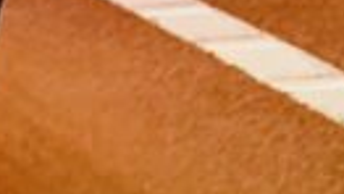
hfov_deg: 7.6
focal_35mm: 221
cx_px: -916
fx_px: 2018
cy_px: 679
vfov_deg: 5.1
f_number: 1.8
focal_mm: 4.25
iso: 640
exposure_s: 1/25
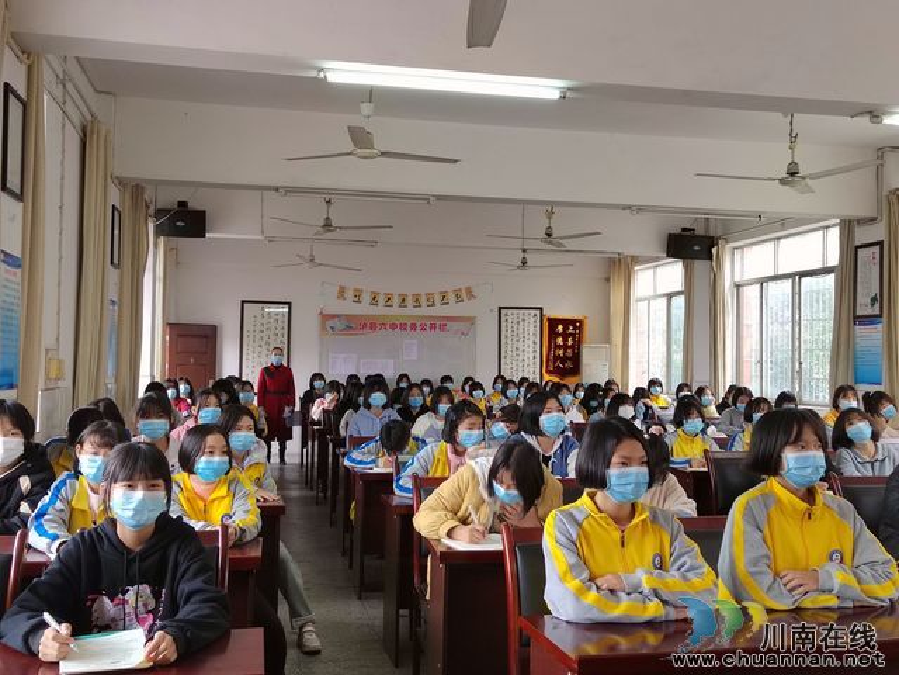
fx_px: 935
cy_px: 338
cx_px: 450
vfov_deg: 39.7
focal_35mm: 36
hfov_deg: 51.4
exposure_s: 1/100
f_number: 1.9
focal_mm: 5.52
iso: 1203
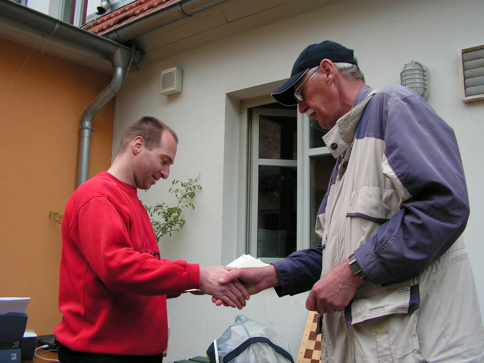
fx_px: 503
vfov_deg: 39.7
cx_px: 242
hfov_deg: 51.4
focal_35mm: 36
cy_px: 182
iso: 64
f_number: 3.2
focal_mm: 6
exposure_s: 1/250
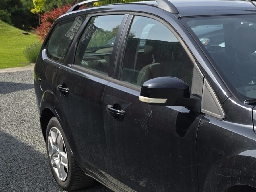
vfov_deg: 22.2
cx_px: 312
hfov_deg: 26.0
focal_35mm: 66
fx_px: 488
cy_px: 126
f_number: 1.7
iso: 12
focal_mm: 6.3
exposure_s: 1/557
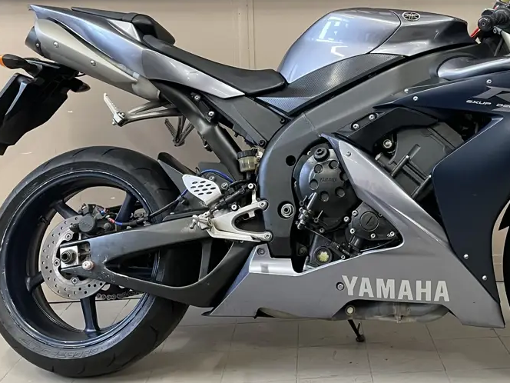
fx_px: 692
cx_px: 343
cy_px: 83
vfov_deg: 30.2
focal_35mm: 47
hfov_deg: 39.9
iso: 200
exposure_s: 1/60
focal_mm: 4.2
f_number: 1.6
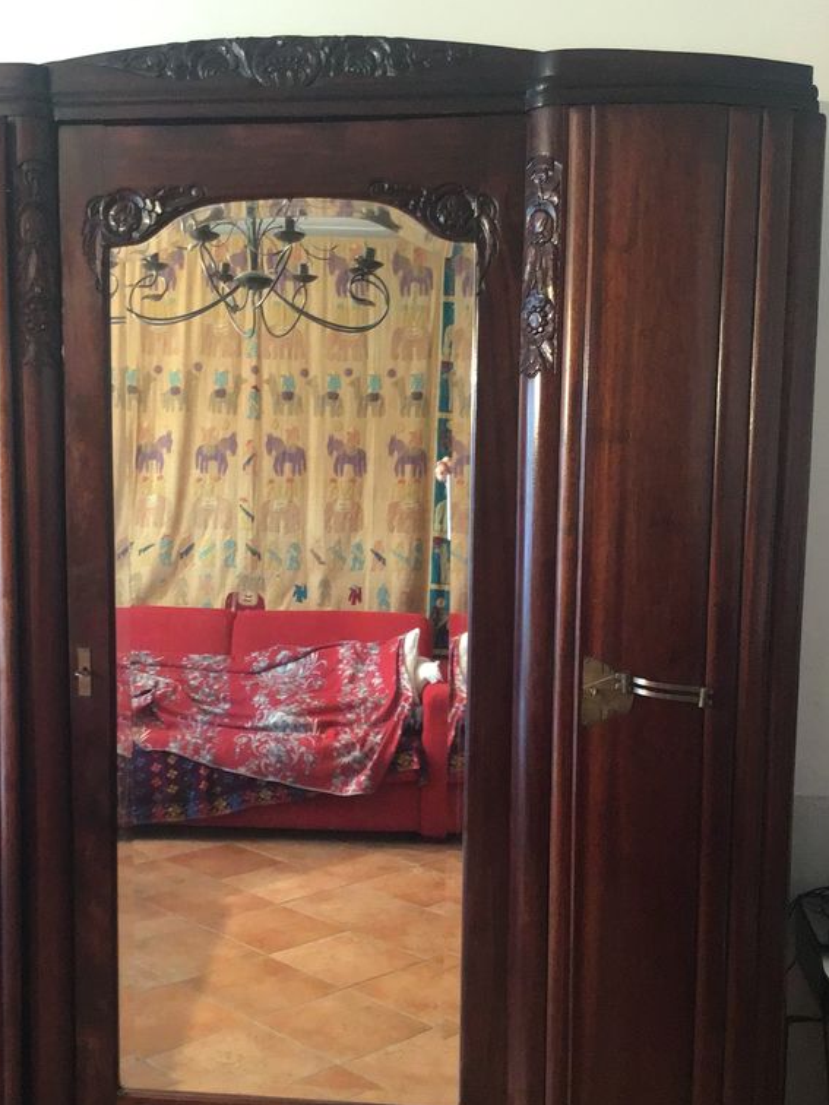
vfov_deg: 45.6
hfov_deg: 35.0
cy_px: 634
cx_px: 314
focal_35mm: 41
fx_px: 1309
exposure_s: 1/20
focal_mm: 3.3
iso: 200
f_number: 2.4
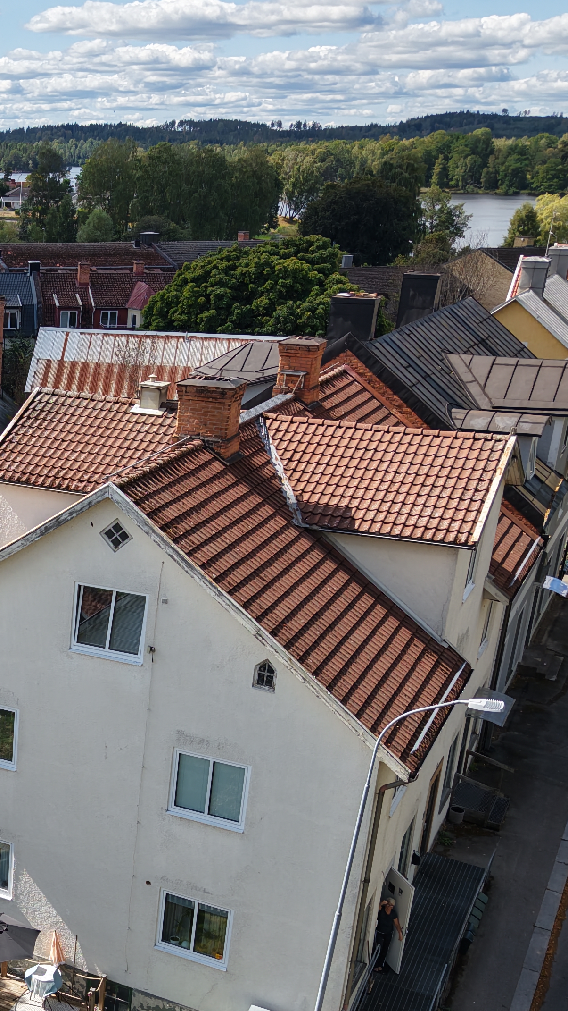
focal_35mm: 50
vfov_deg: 40.7
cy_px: 693
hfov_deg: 22.3
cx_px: -99
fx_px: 1339
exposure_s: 1/50
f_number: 1.8
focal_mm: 8.67
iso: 100
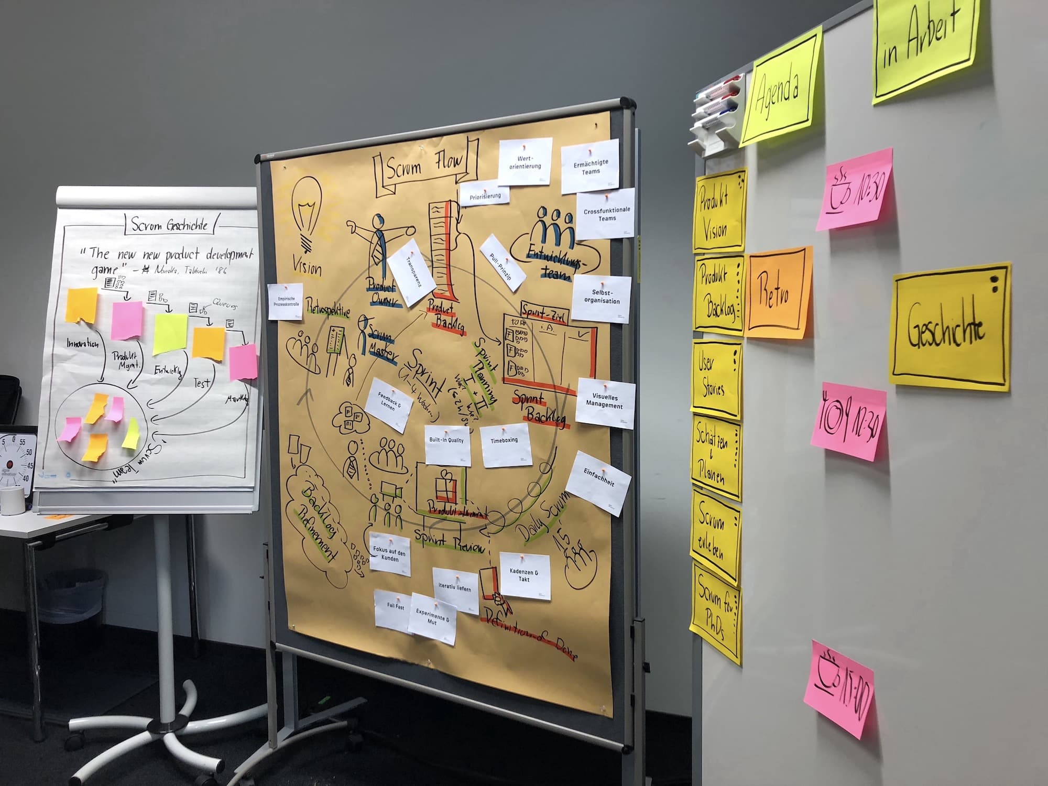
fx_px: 848
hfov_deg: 63.4
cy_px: 393
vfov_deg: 49.7
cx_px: 524
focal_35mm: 28
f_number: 1.8
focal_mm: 3.99
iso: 25
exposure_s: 1/33
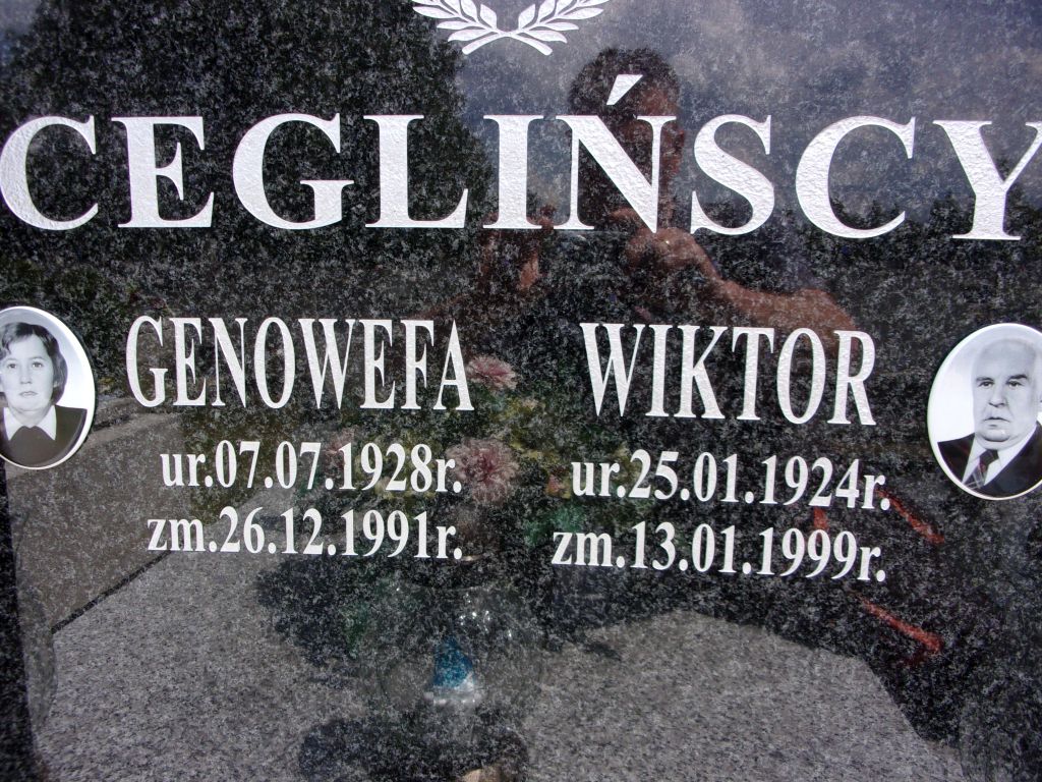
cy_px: 391
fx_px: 843
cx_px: 521
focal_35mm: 28
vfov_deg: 49.7
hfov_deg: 63.4
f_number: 3.9
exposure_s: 1/250
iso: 80
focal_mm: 5.1
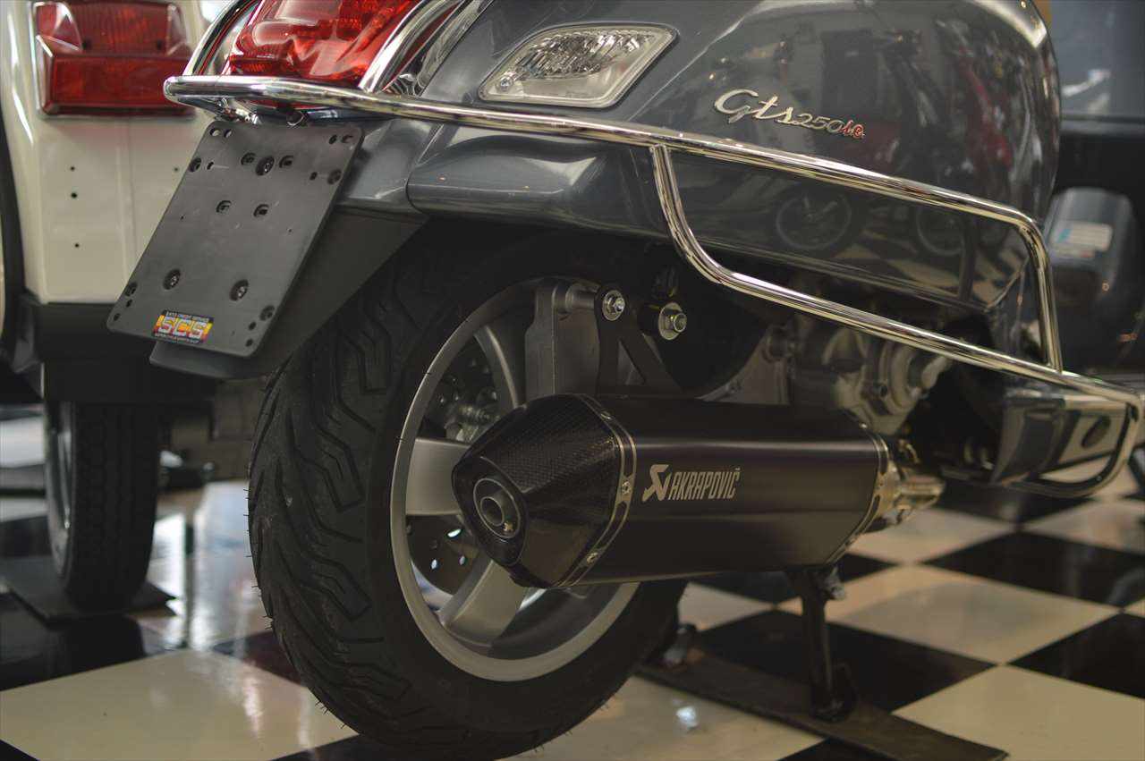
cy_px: 380
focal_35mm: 52
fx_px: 1668
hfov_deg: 37.9
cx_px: 572
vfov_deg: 25.7
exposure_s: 1/100
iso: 200
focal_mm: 35
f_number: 1.8
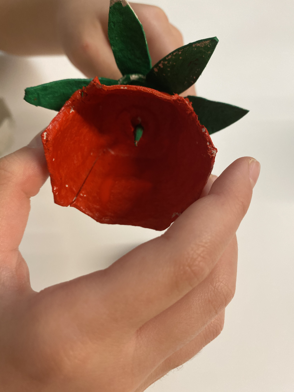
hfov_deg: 53.1
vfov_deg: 67.3
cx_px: 147
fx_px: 294
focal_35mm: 26
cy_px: 196
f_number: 1.8
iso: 160
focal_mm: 4.25
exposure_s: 1/50
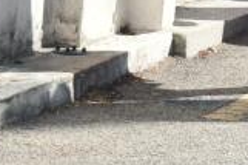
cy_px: -344
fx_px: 3489
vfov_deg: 2.7
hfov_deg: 4.0
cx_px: 559
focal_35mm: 507
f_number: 11
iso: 1000
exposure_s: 1/500
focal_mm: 52
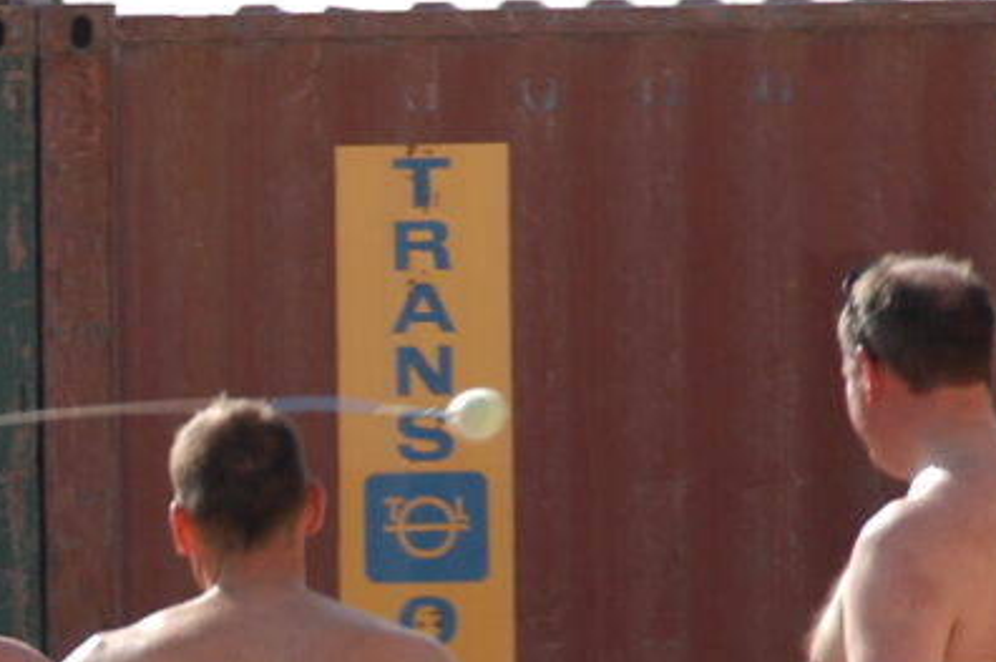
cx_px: -360
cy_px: 827
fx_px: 25090
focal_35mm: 908
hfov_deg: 2.3
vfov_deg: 1.5
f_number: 5.6
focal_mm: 200
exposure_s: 1/500
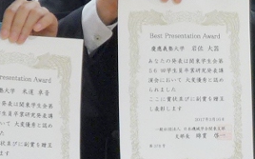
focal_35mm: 76
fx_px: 528
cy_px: 7
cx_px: 251
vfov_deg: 16.8
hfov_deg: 25.9
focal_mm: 4.7
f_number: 1.4
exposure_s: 1/60
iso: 125
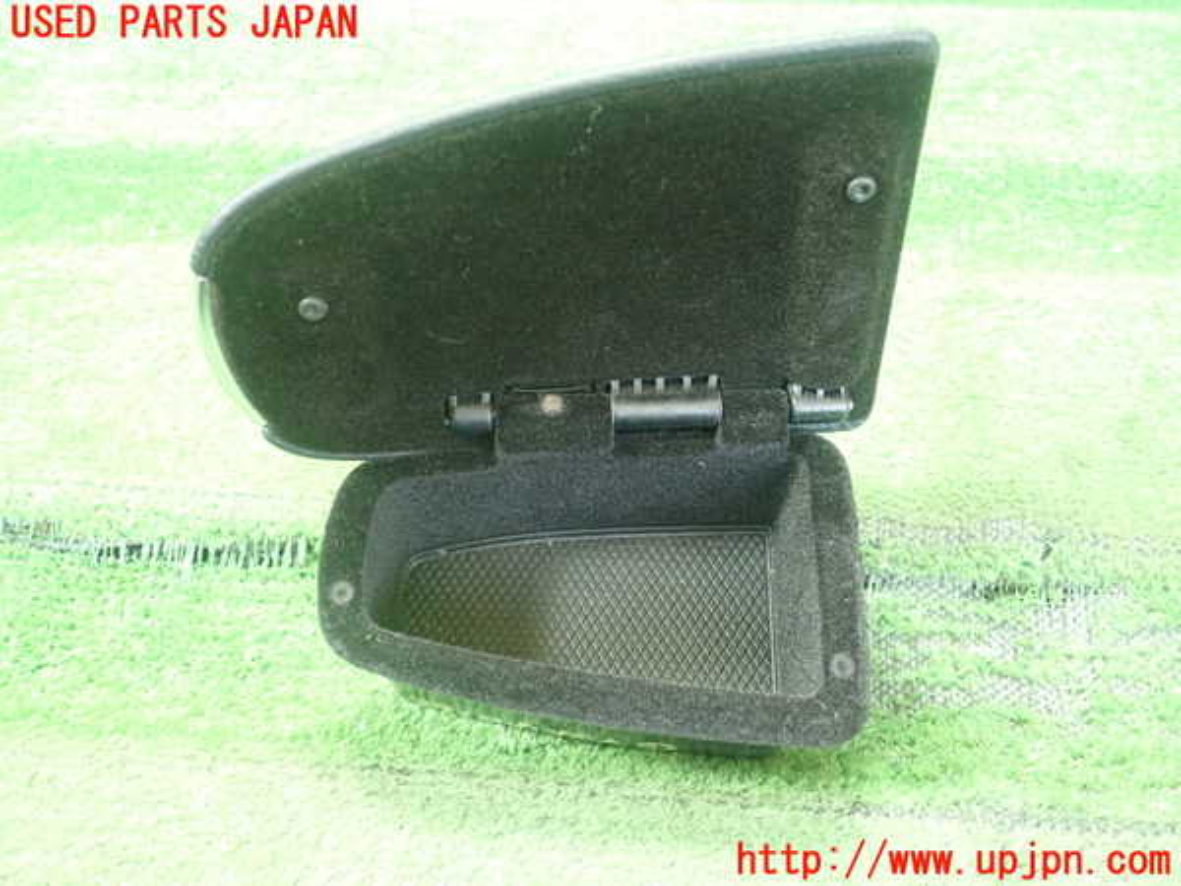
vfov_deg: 46.8
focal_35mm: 30
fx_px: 1024
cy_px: 443
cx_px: 590
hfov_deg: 60.0
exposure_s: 1/40
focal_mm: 5.5
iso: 800
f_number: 2.3
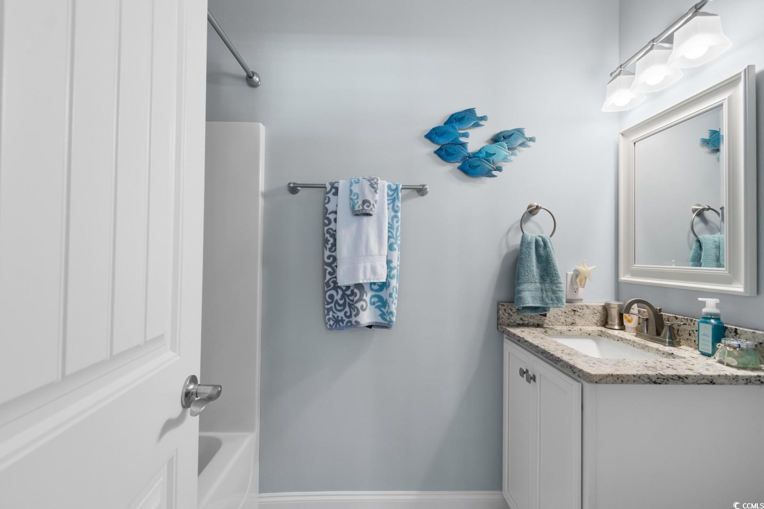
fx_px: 318
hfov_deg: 100.4
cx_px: 382
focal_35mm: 15
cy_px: 254
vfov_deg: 77.3
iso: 100
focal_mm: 10
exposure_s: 1/3
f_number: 5
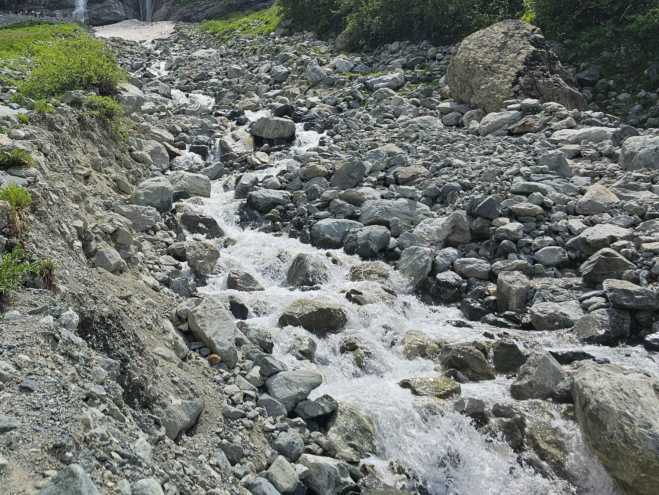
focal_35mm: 38
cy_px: 94
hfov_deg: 47.1
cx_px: 161
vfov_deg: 36.4
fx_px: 723
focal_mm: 6.3
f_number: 1.7
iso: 10
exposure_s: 1/1293
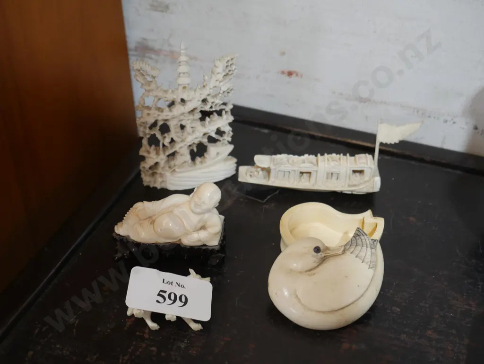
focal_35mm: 48
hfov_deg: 39.6
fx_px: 671
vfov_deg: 30.3
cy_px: 182
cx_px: 242
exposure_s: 1/60
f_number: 5.2
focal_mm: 24
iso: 640
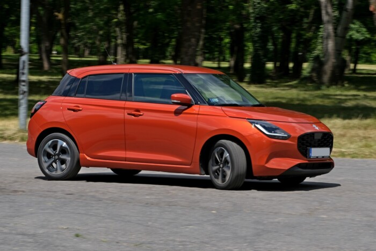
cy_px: 126
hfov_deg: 18.3
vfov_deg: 12.2
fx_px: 1170
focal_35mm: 112
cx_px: 188
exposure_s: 1/60
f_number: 13
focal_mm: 74.4
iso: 80
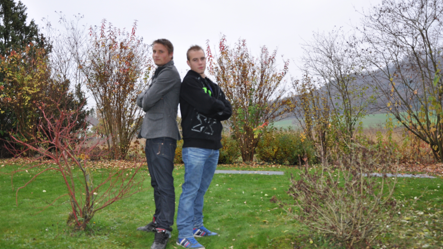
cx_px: 222
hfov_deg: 56.6
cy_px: 125
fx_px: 411
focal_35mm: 35
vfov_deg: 33.7
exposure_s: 1/100
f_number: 5
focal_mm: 22
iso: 400
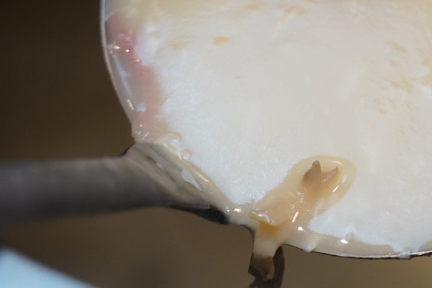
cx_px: 363
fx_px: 1788
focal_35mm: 149
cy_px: 12
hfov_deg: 13.7
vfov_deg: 9.2
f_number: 4
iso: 1600
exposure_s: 1/80
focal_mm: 75
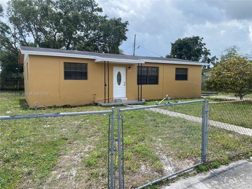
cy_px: 94
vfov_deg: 53.1
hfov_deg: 67.3
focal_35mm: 26
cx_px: 126
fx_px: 189
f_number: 1.8
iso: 32
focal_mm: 4.25
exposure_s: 1/2358
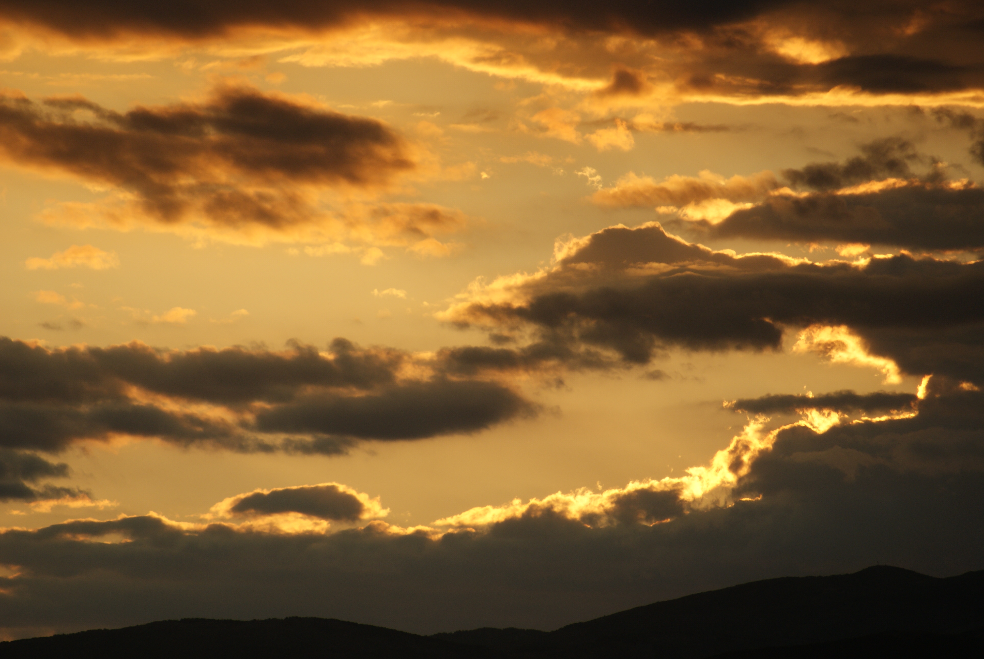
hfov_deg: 5.5
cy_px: 330
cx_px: 492
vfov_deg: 3.7
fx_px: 10262
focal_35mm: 375
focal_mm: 250
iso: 200
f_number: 5.6
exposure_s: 1/400
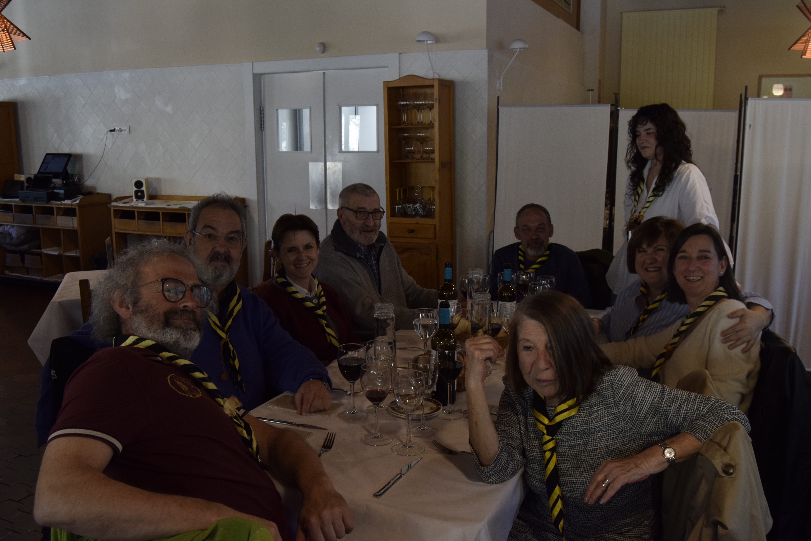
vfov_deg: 40.0
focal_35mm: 33
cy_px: 270
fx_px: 743
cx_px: 406
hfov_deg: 57.2
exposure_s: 1/60
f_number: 6.3
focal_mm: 22
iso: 800
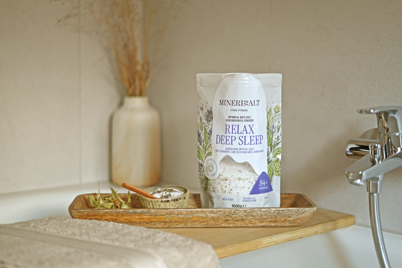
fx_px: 559
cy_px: 134
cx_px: 201
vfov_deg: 27.0
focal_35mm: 50
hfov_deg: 39.6
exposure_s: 1/160
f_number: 1.8
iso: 2500
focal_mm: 50
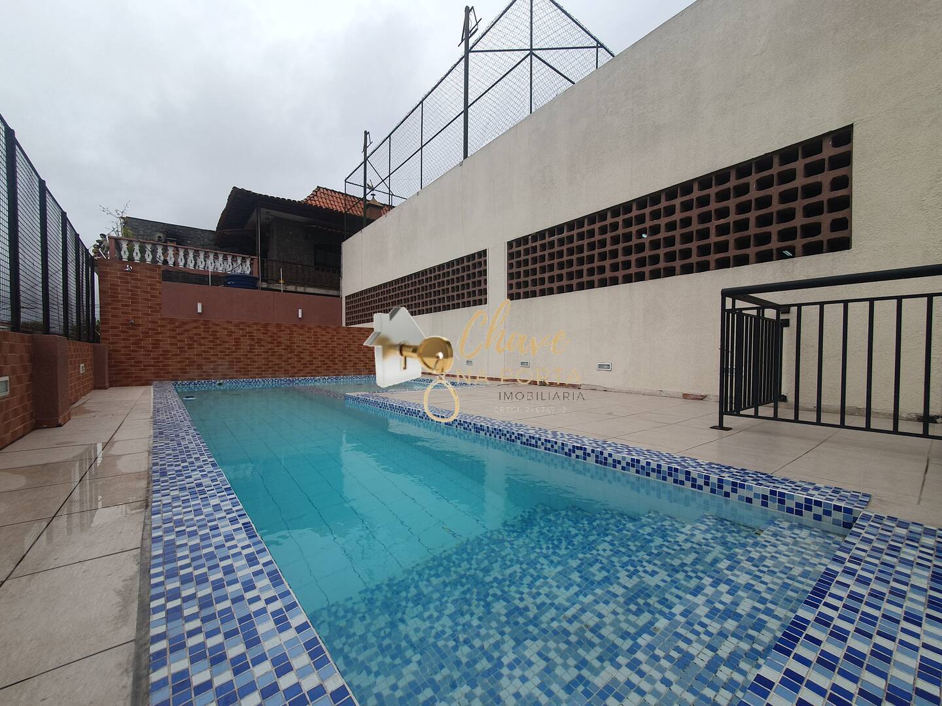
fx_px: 354
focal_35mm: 13
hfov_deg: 106.2
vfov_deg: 89.9
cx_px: 471
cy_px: 353
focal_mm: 1.8
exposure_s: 1/948
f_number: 2.2
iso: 50
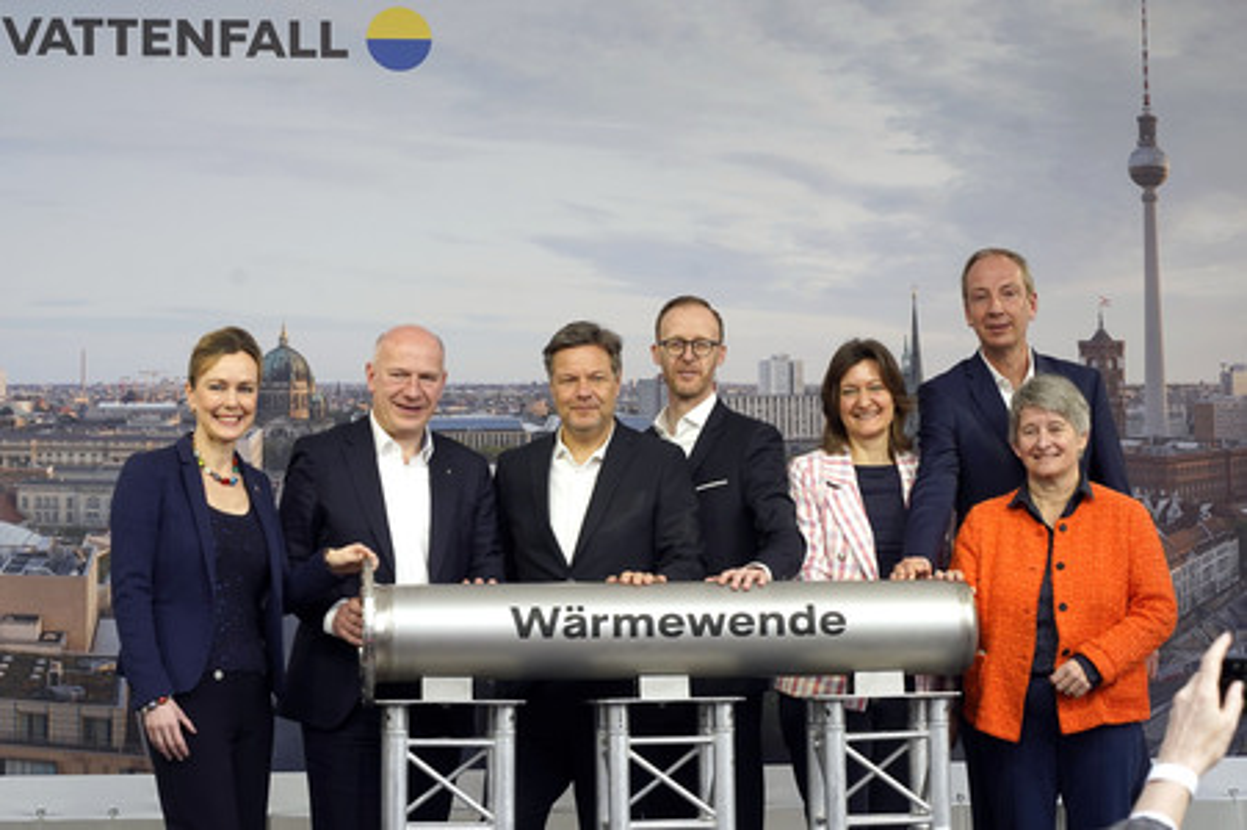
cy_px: 415
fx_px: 2423
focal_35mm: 70
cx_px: 624
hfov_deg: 28.9
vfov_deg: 19.4
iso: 640
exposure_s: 1/320
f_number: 8
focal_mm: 70
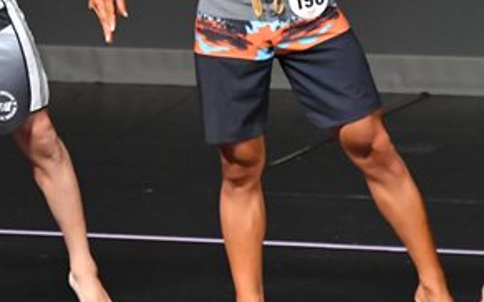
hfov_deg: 2.5
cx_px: -54
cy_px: 23
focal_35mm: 852
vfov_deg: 1.5
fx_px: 11230
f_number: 5.6
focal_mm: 210
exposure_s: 1/400
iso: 5000
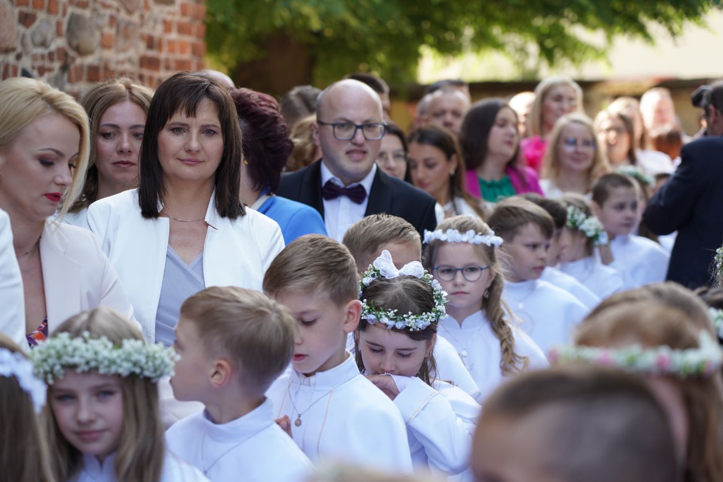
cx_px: 362
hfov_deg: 19.5
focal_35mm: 105
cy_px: 241
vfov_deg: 13.0
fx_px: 2109
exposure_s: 1/100
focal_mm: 105
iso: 125
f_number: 4
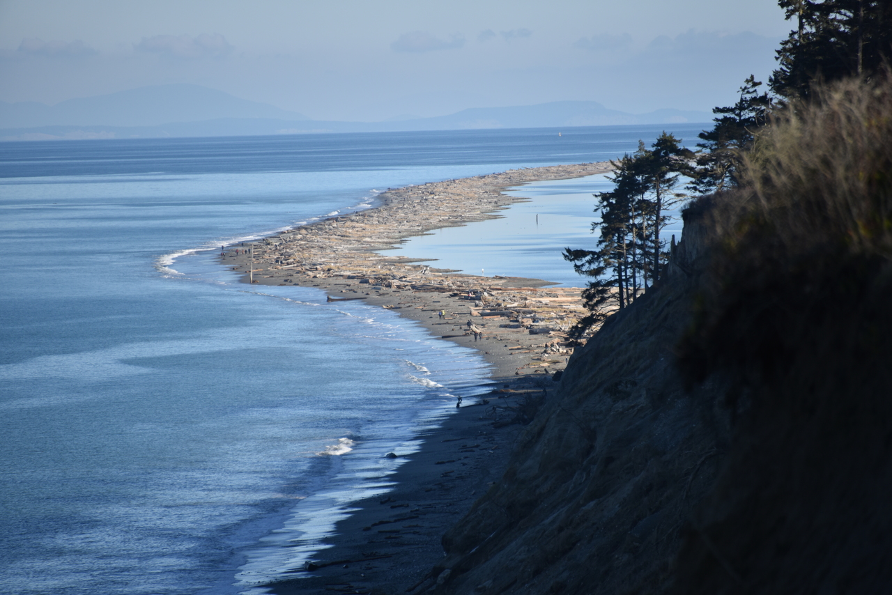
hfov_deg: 6.9
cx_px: 446
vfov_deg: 4.6
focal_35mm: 300
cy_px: 298
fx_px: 7435
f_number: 5.6
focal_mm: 300
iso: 110
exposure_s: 1/640
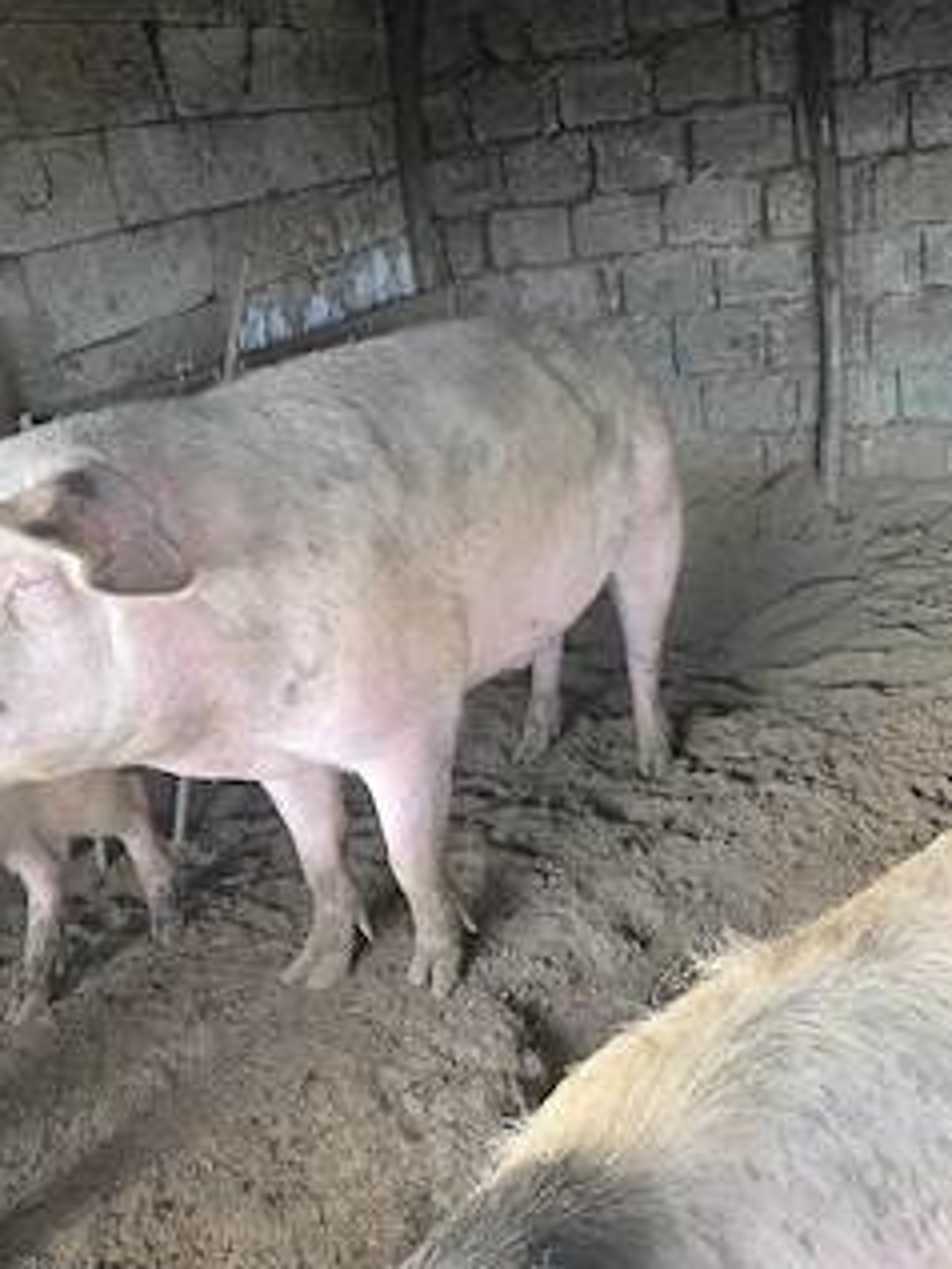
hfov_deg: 48.2
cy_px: 572
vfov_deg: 61.5
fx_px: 1063
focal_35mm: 29
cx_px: 460
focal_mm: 6.3
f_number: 1.7
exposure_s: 1/101
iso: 200
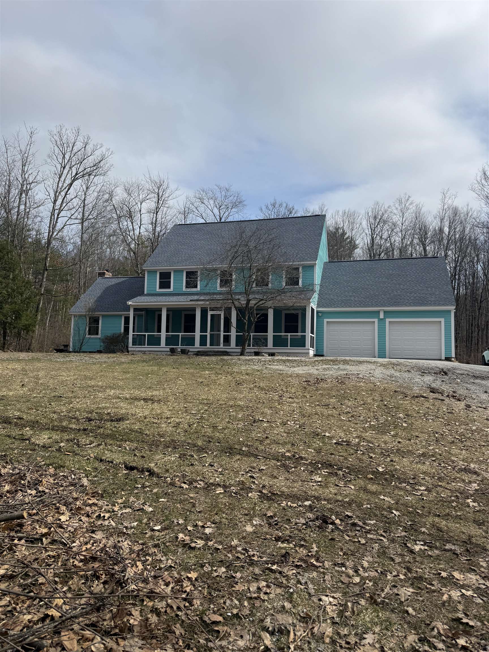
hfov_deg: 56.8
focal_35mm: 24
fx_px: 452
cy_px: 326
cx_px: 244
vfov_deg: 71.6
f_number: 1.78
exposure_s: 1/8130
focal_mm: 6.76
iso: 80
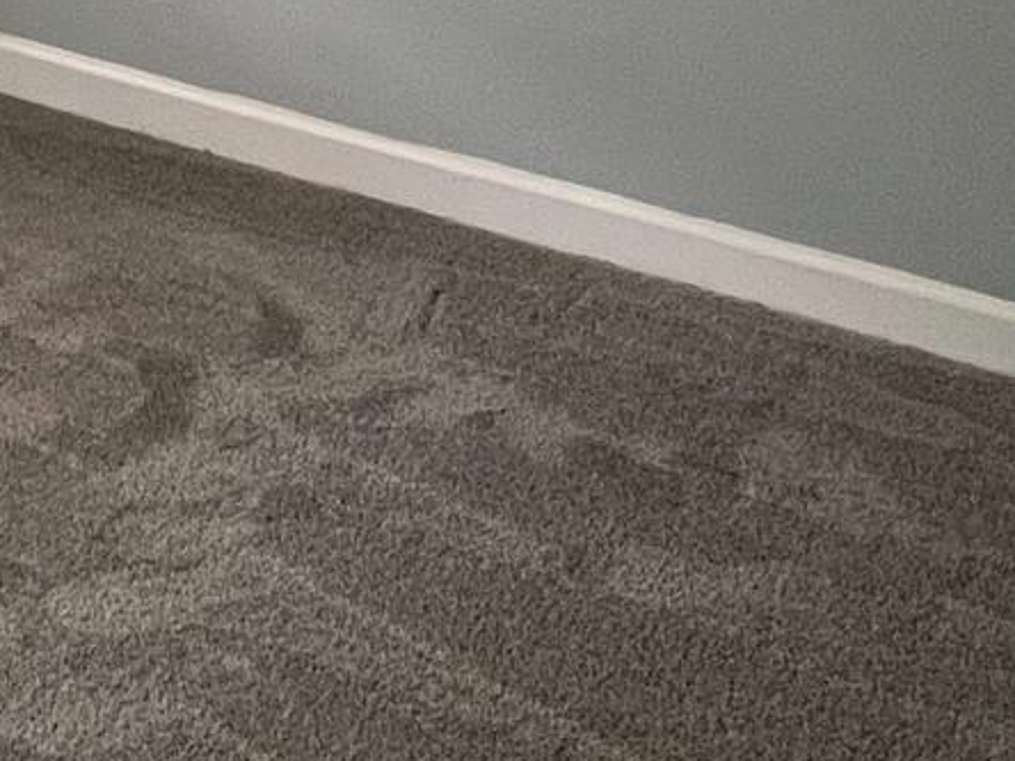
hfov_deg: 30.7
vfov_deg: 20.4
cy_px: -432
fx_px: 1759
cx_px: 94
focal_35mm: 60
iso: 400
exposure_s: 1/60
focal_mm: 1.57
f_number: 1.8
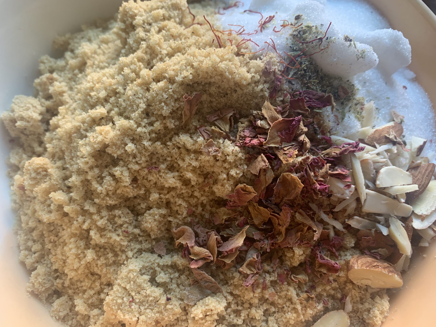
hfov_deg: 67.3
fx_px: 327
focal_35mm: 26
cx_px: 218
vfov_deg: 53.1
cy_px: 164
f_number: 1.8
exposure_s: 1/60
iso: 125
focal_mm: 4.25
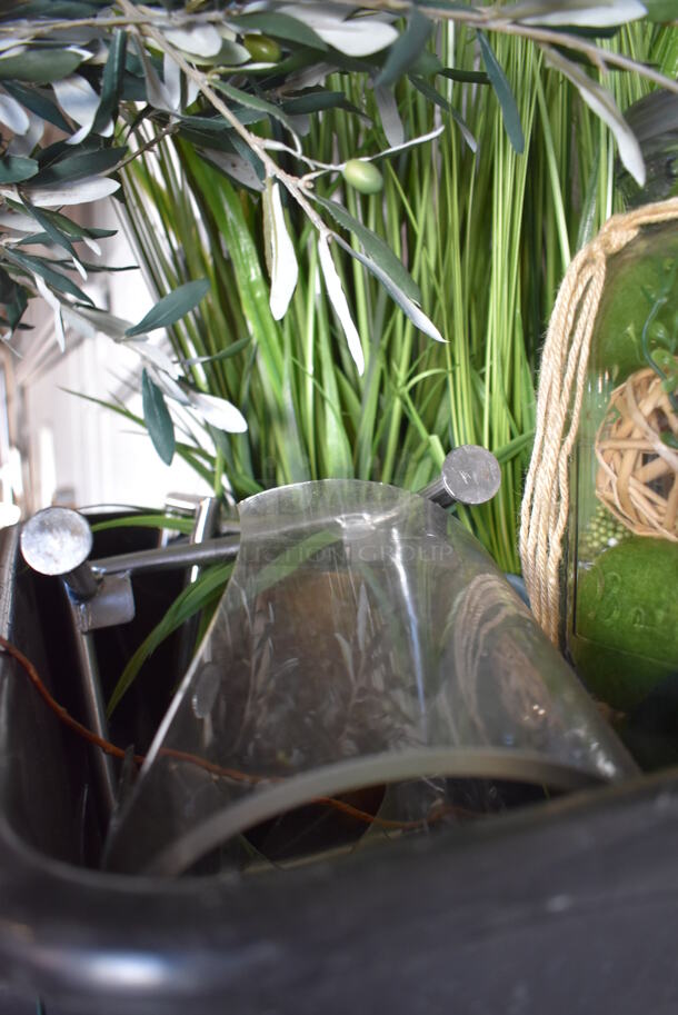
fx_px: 762
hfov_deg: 48.0
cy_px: 508
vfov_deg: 67.3
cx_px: 339
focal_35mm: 27
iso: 1000
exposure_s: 1/125
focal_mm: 18
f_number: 3.5
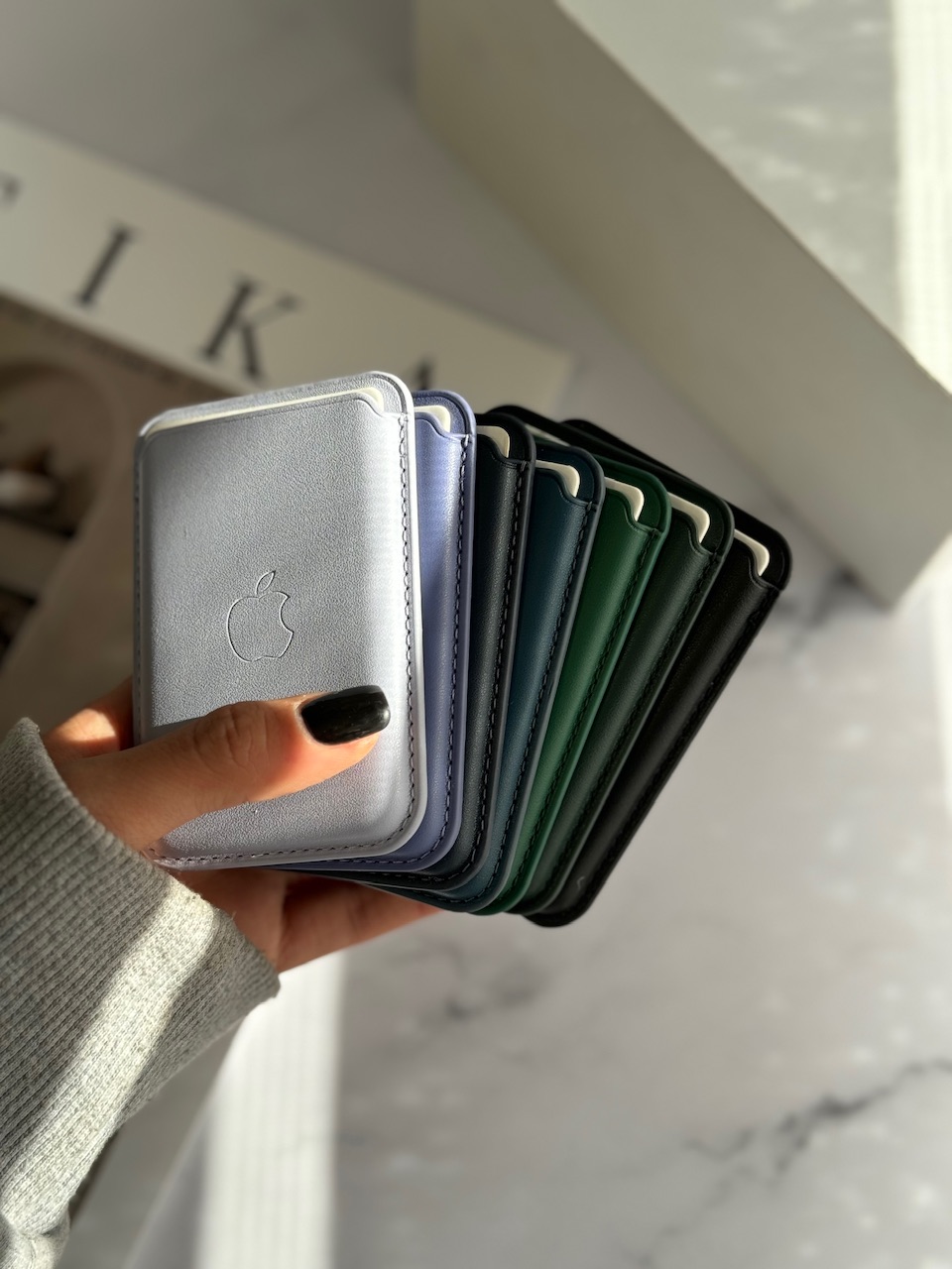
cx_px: 476
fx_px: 1760
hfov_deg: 30.3
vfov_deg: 39.7
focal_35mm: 48
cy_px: 634
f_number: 1.78
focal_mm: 6.86
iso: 64
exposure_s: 1/549
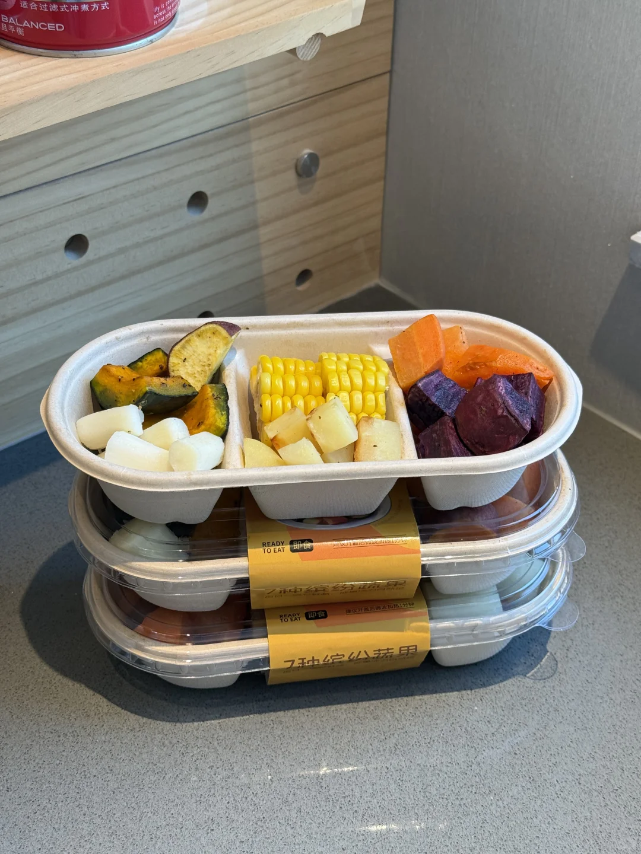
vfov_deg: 39.7
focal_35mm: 48
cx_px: 320
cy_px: 427
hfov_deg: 30.3
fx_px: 1185
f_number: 1.78
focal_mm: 6.76
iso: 64
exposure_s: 1/100
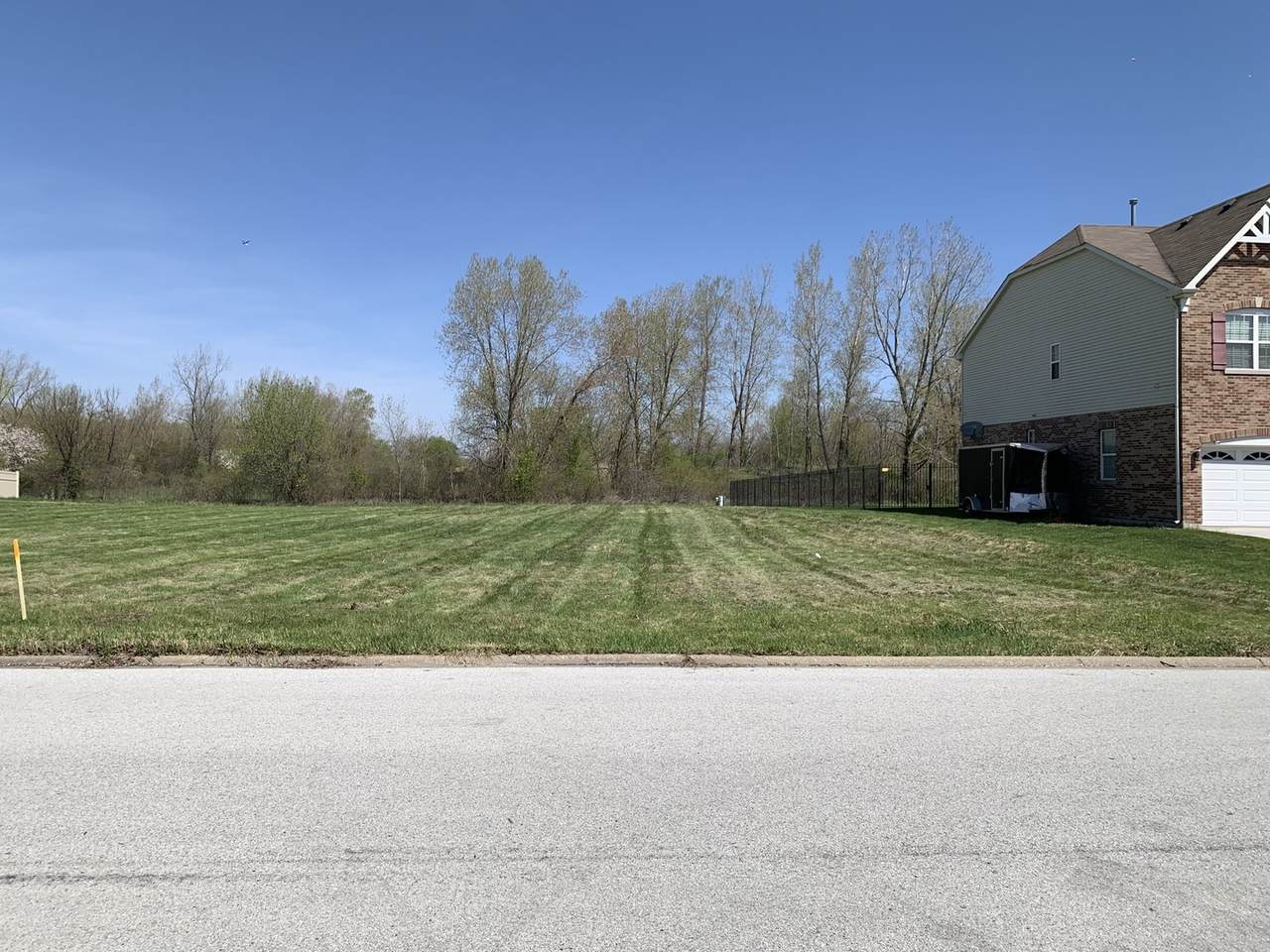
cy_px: 476
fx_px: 954
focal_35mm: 26
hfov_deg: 67.3
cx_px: 635
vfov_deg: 53.1
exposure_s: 1/3086
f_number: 1.8
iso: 25
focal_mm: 4.25
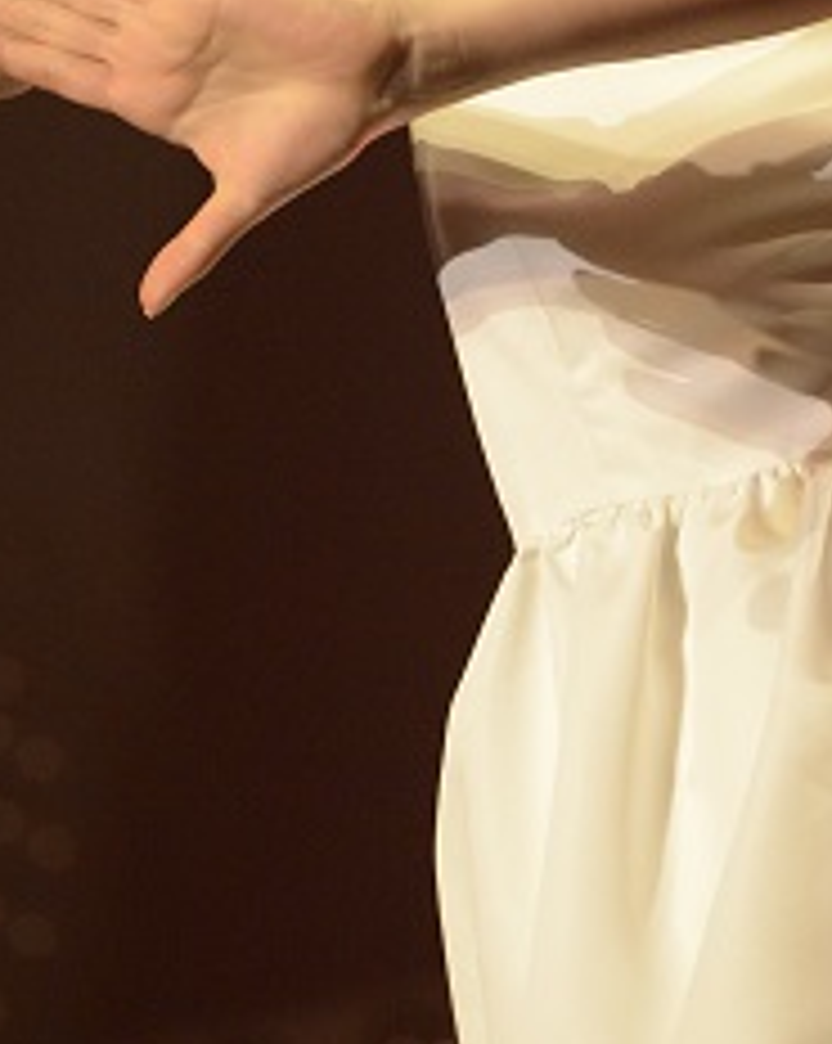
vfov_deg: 1.5
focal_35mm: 1296
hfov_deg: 1.2
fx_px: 39970
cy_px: 207
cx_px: 456
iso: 3200
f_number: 5.6
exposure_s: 1/500
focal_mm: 400
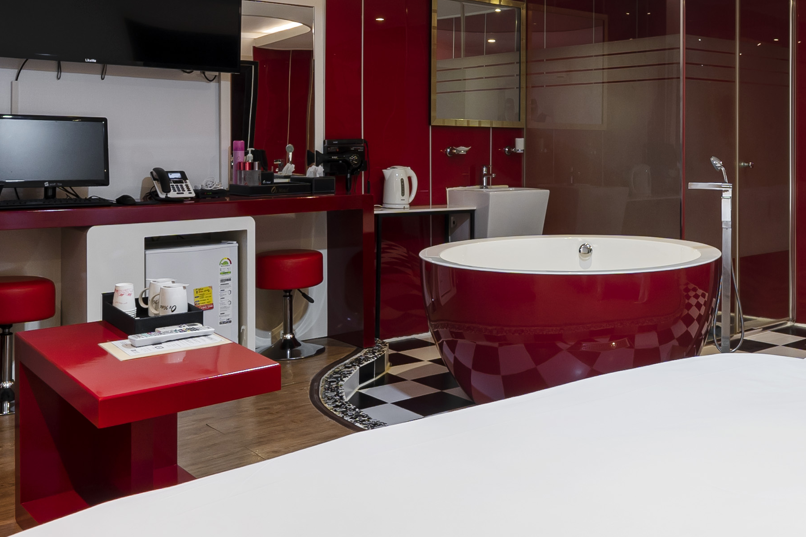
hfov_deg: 38.0
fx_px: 895
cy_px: 144
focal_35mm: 40
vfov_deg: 32.8
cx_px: 937
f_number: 9
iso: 100
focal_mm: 12
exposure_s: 2
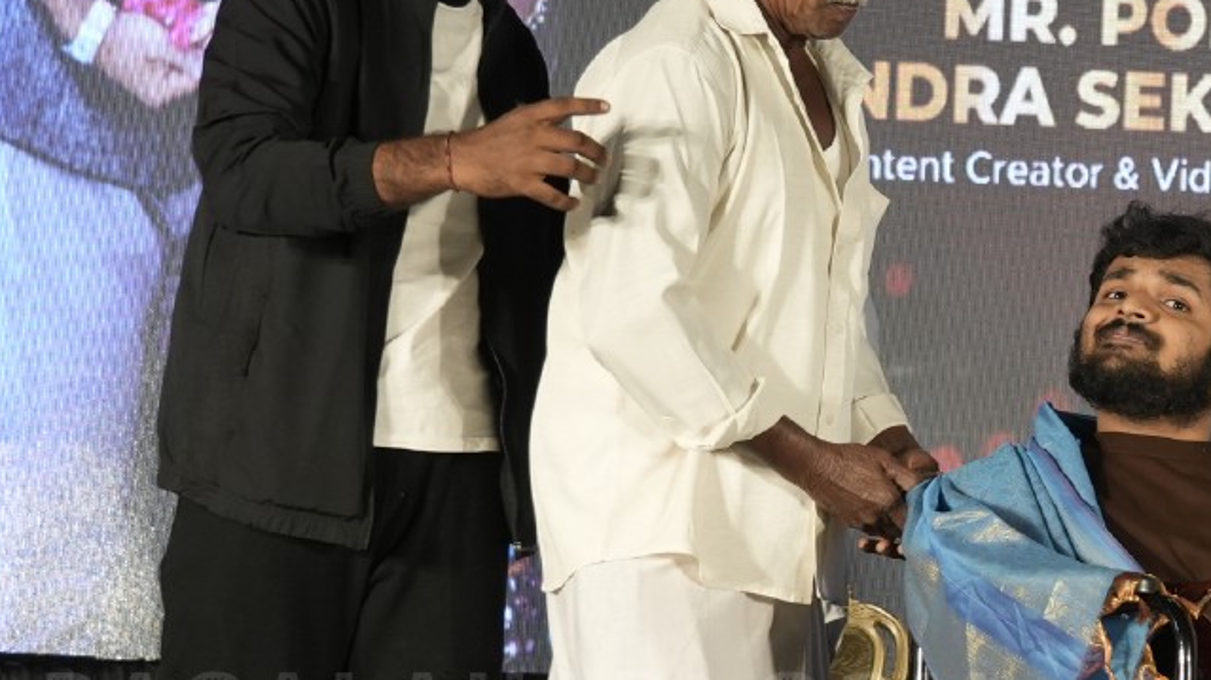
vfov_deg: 8.7
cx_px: 1182
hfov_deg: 15.1
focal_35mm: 140
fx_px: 4494
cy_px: 431
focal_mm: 41
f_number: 4
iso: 800
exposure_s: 1/250
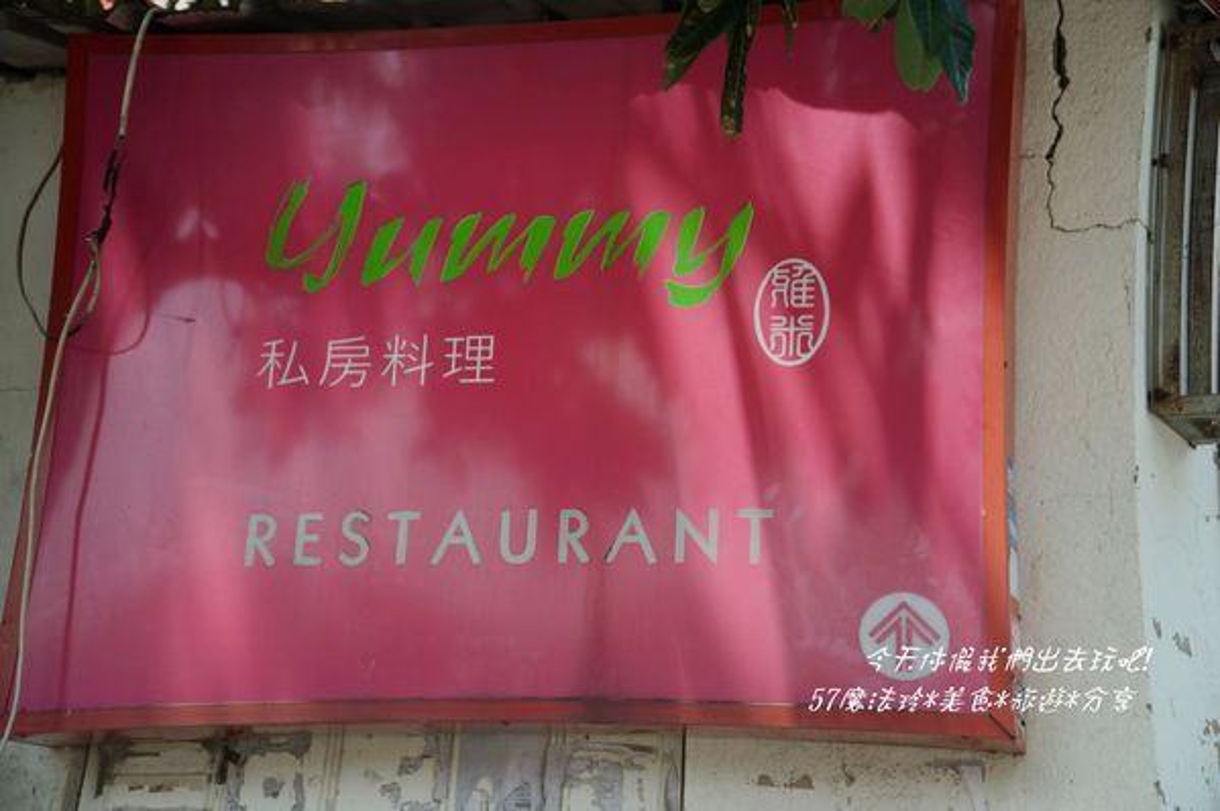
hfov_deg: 32.7
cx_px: 610
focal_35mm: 62
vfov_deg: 22.0
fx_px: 2082
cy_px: 406
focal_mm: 41
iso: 200
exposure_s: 1/200
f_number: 4.5
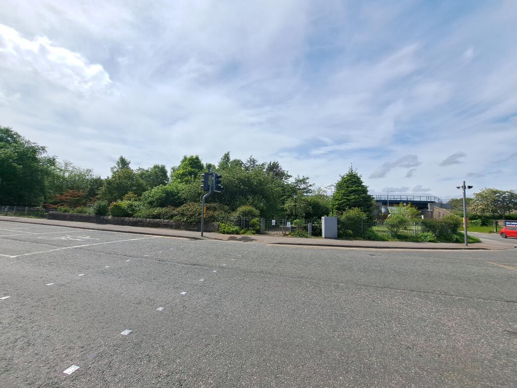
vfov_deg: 89.9
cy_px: 194
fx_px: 194
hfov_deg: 106.2
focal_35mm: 13
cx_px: 258
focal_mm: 1.74
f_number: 2.2
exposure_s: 1/2755
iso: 50
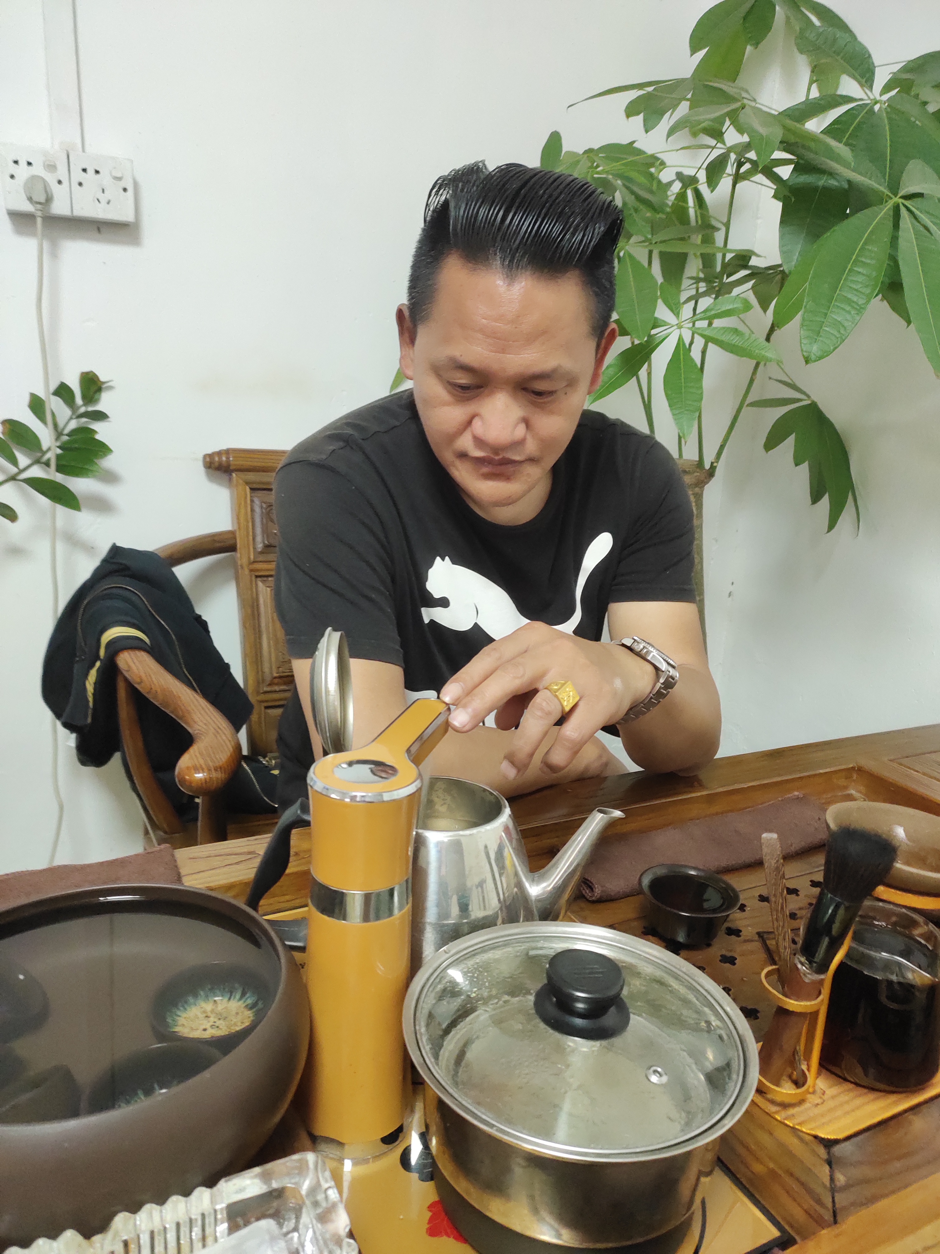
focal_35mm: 23
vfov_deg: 73.9
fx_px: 833
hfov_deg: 58.9
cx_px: 470
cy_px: 627
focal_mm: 4.76
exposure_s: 1/33
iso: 1151
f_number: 1.79
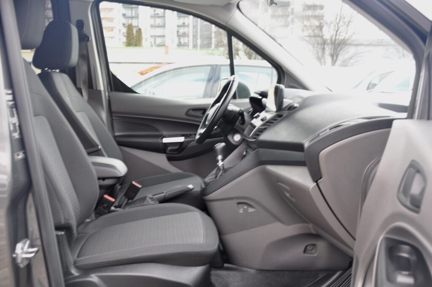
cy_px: 144
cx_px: 216
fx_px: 467
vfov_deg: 34.1
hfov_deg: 49.6
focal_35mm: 39
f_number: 4
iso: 500
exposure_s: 1/20
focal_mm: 26
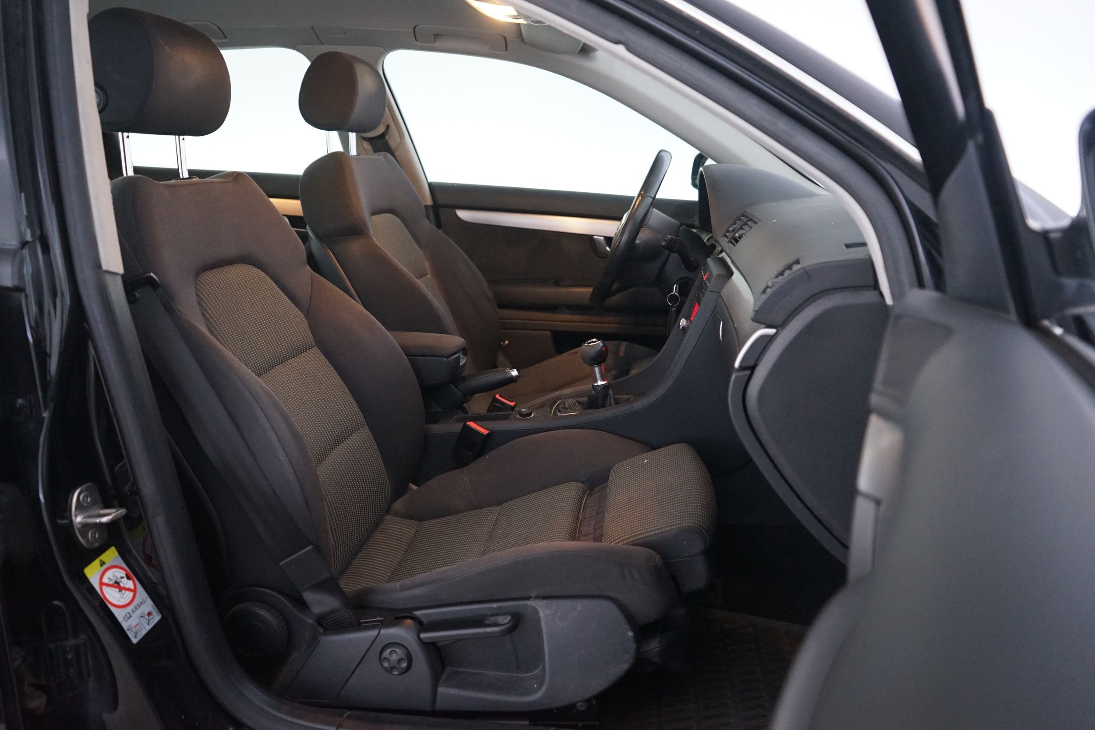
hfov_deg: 65.5
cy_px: 365
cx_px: 548
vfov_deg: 46.4
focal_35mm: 28
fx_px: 852
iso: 4000
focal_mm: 28
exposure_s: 1/13
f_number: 4
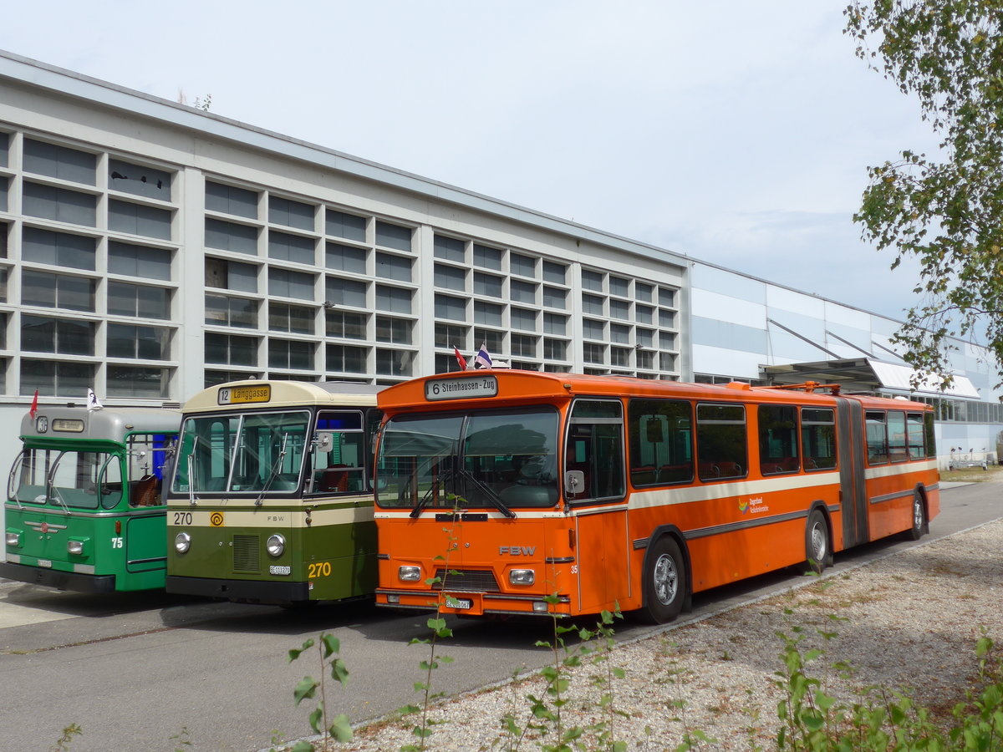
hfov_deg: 45.8
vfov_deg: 35.1
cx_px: 502
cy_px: 376
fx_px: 1188
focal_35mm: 41
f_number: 2.8
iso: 80
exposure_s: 1/2000
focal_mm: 8.4
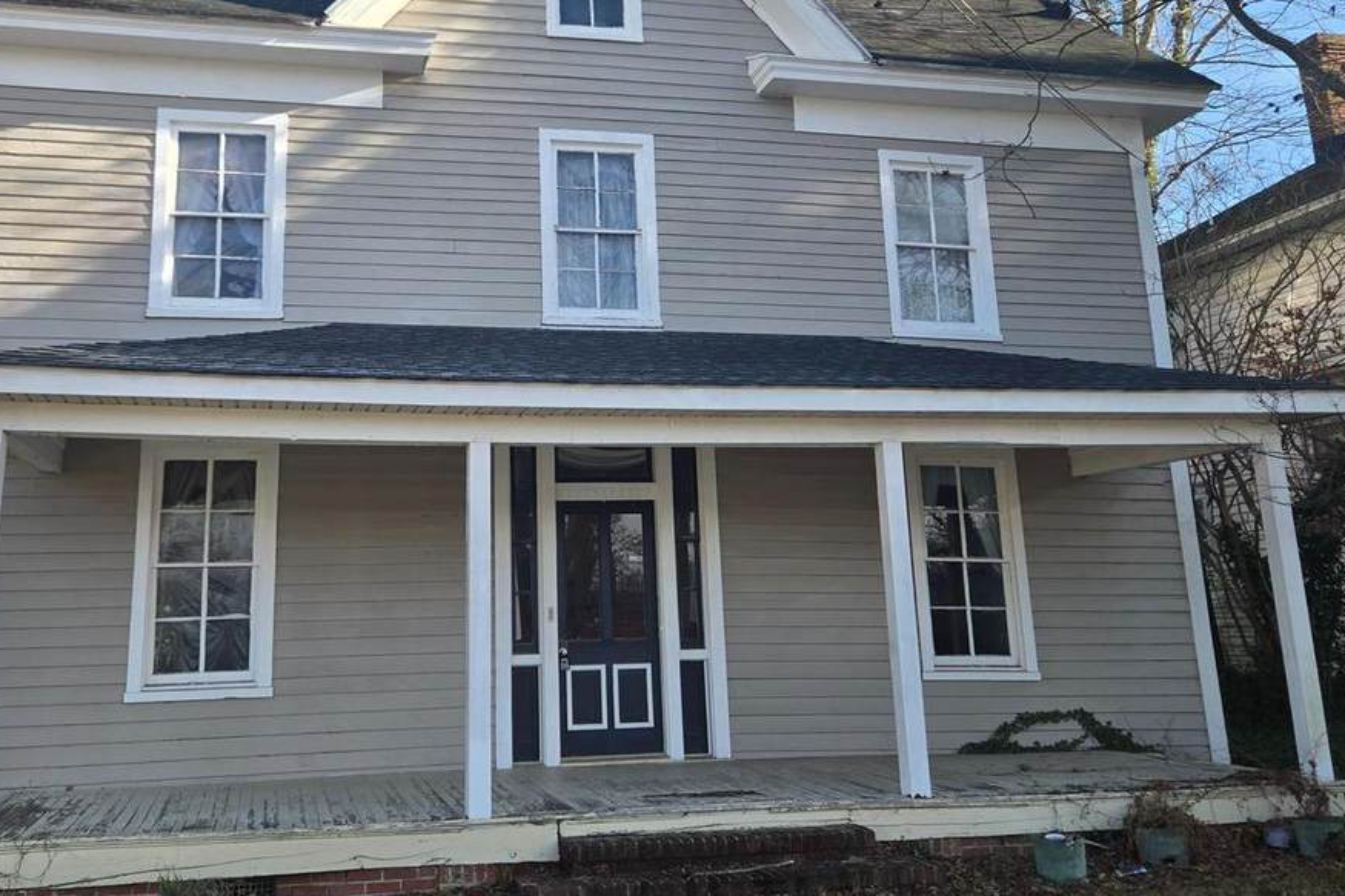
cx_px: 520
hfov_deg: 53.9
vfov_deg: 37.6
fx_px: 1307
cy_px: 332
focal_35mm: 35
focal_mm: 5.4
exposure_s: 1/682
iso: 25
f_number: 1.8
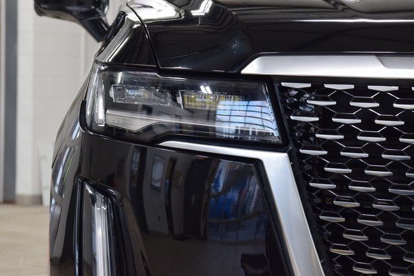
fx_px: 1208
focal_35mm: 105
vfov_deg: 13.0
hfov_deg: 19.5
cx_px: 207
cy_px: 138
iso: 1250
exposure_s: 1/30
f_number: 7.1
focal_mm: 70
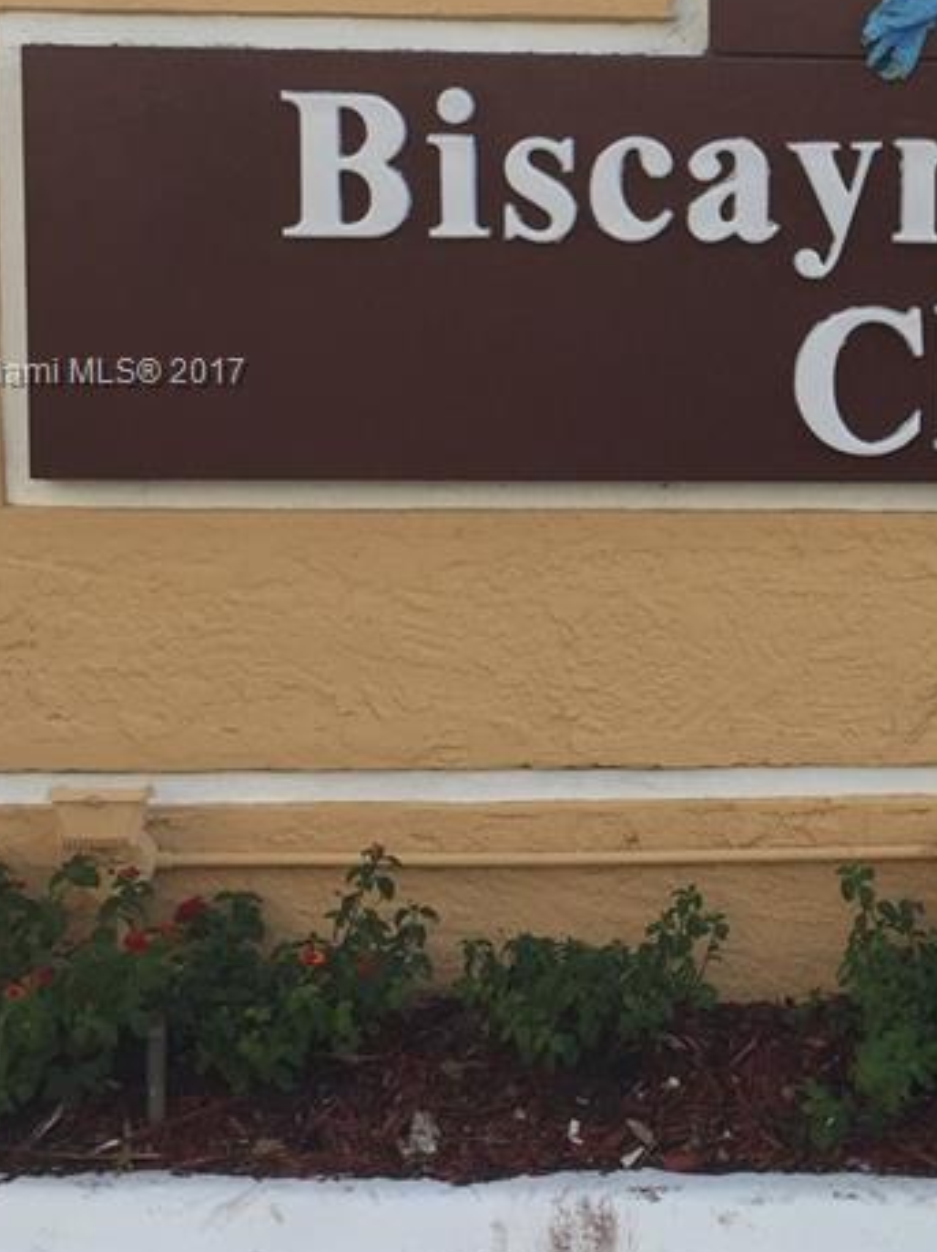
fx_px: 2745
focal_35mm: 76
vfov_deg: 25.5
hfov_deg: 18.8
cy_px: 375
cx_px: 975
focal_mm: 4.15
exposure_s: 1/434
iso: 32
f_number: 2.2
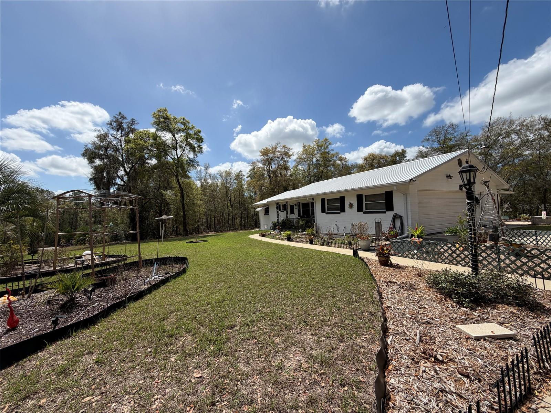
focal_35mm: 14
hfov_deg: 102.1
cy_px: 206
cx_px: 276
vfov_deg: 85.7
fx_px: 223
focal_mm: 2.22
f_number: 2.2
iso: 20
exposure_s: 1/1285
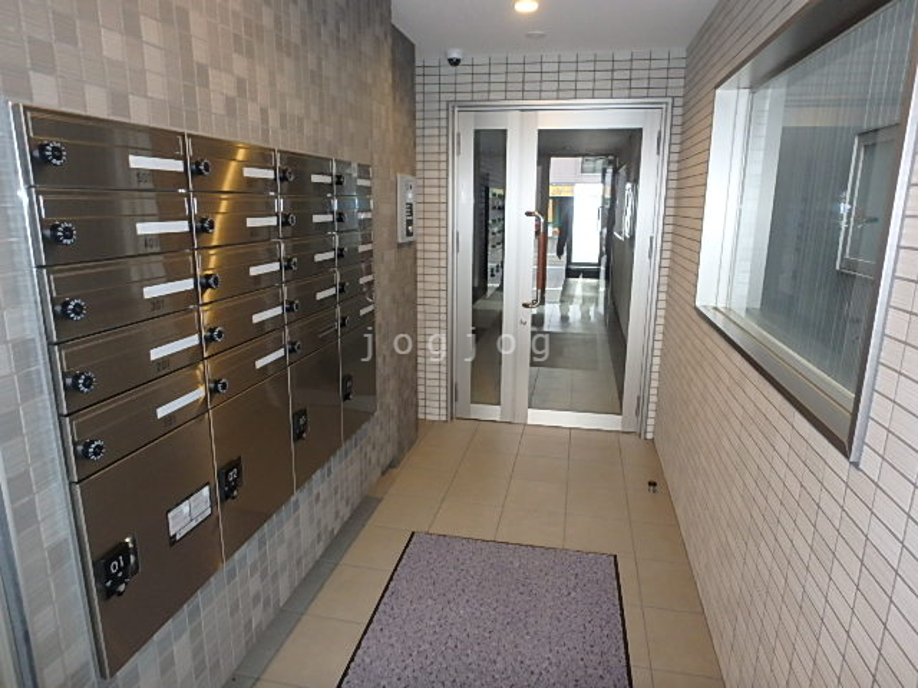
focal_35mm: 21
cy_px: 344
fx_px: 557
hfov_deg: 79.0
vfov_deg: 63.4
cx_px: 459
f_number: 3.5
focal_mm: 3.7
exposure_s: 1/30
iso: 400
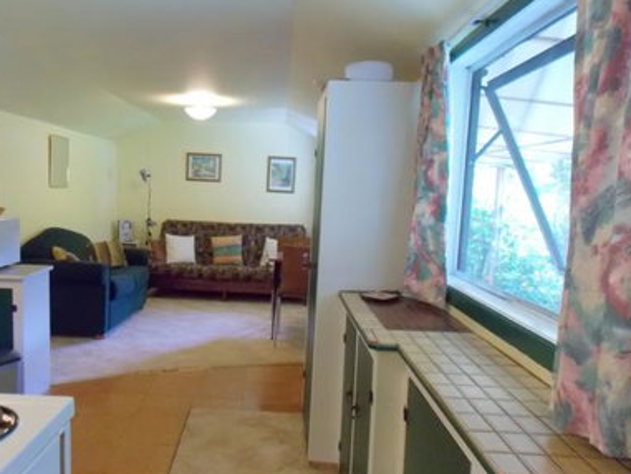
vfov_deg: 48.3
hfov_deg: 61.0
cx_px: 245
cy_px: 240
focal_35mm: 29
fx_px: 529
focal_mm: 4
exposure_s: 1/30
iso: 320
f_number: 3.1
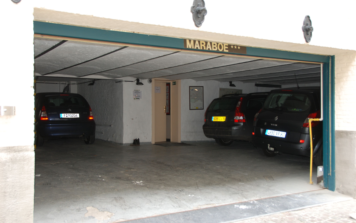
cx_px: 178
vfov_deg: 30.9
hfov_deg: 47.7
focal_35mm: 42
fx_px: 403
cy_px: 110
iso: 200
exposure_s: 1/60
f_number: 4
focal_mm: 27
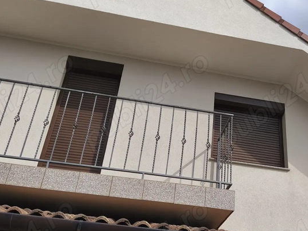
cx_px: 213
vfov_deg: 33.6
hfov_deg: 43.1
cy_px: 112
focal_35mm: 43
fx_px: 383
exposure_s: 1/1101
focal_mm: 6.18
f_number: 1.65
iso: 50
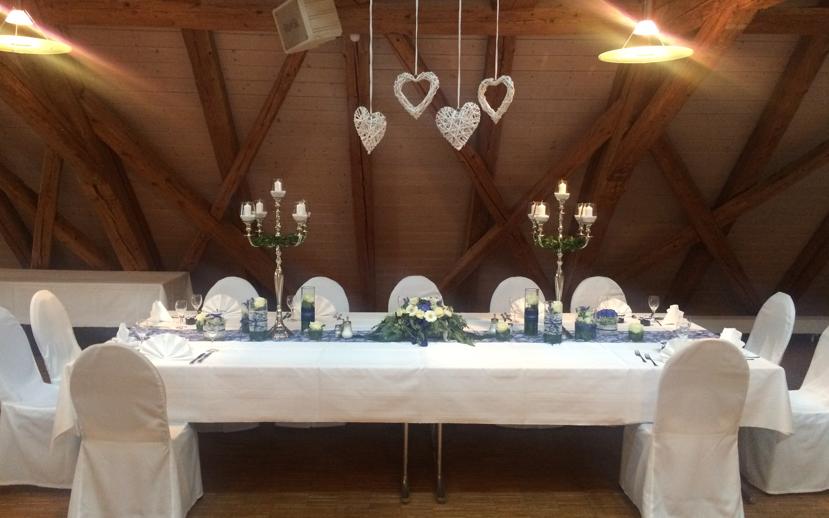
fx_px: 700
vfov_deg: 40.6
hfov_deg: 61.2
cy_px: 263
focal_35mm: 31
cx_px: 413
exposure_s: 1/25
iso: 320
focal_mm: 4.15
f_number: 2.2
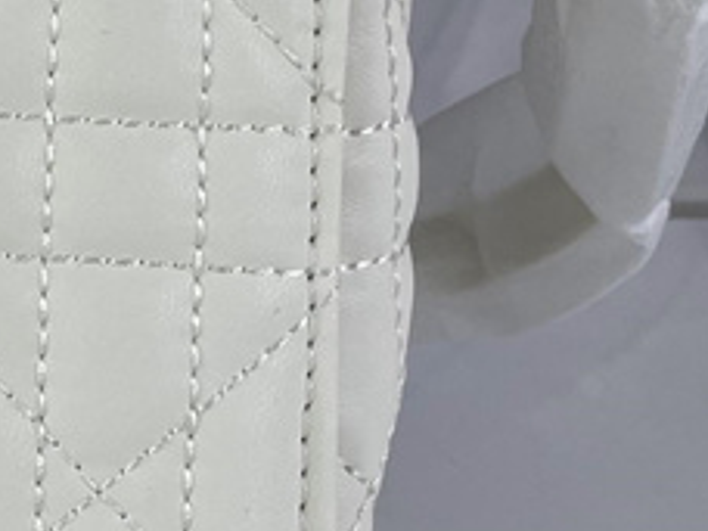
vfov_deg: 10.7
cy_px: 3
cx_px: -814
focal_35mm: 137
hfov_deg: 12.3
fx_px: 2802
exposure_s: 1/299
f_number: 1.6
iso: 32
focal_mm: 4.2
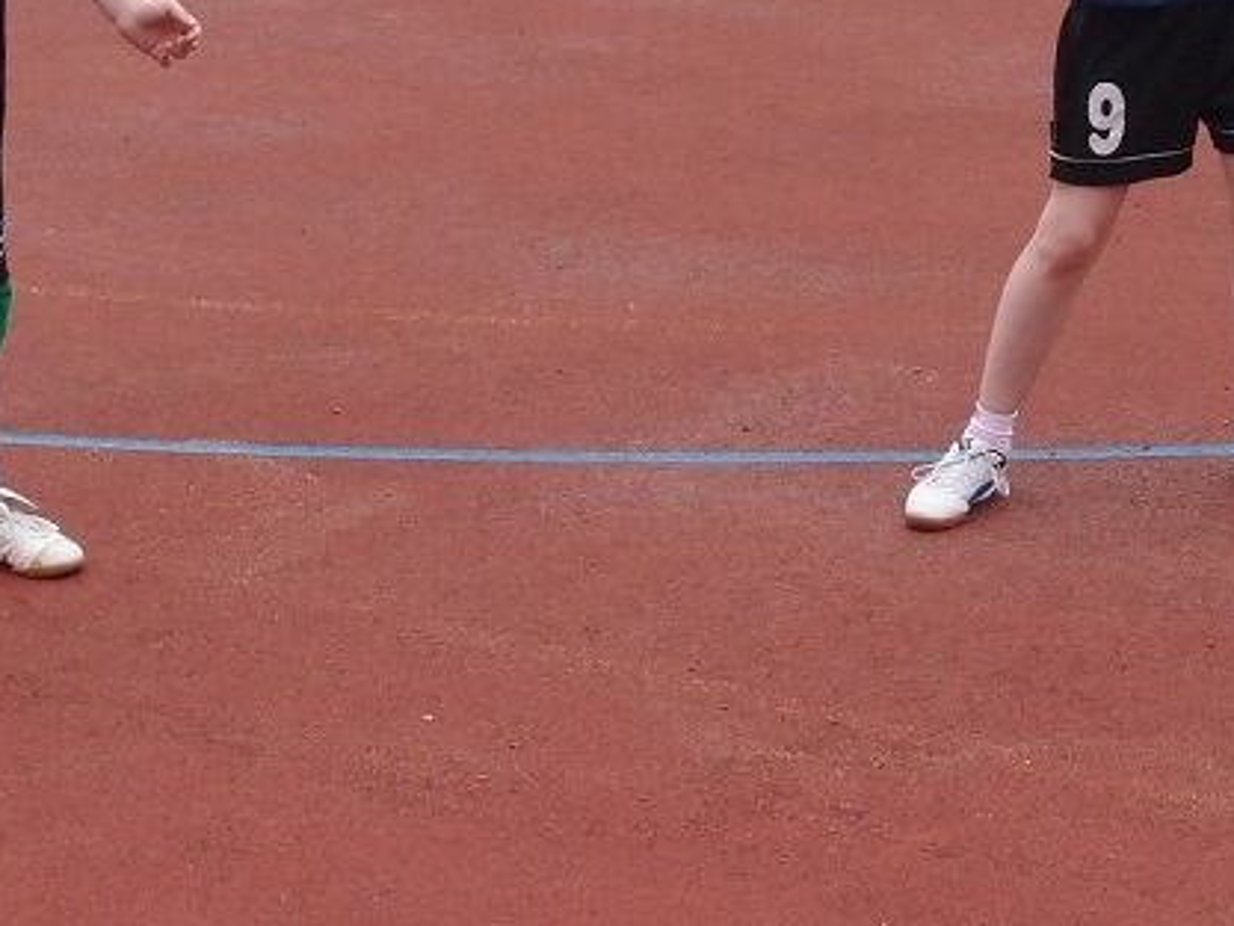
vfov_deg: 12.4
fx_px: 4208
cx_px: 1083
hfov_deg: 16.5
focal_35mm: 118
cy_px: -6
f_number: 5.6
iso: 250
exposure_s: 1/800
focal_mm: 8.99
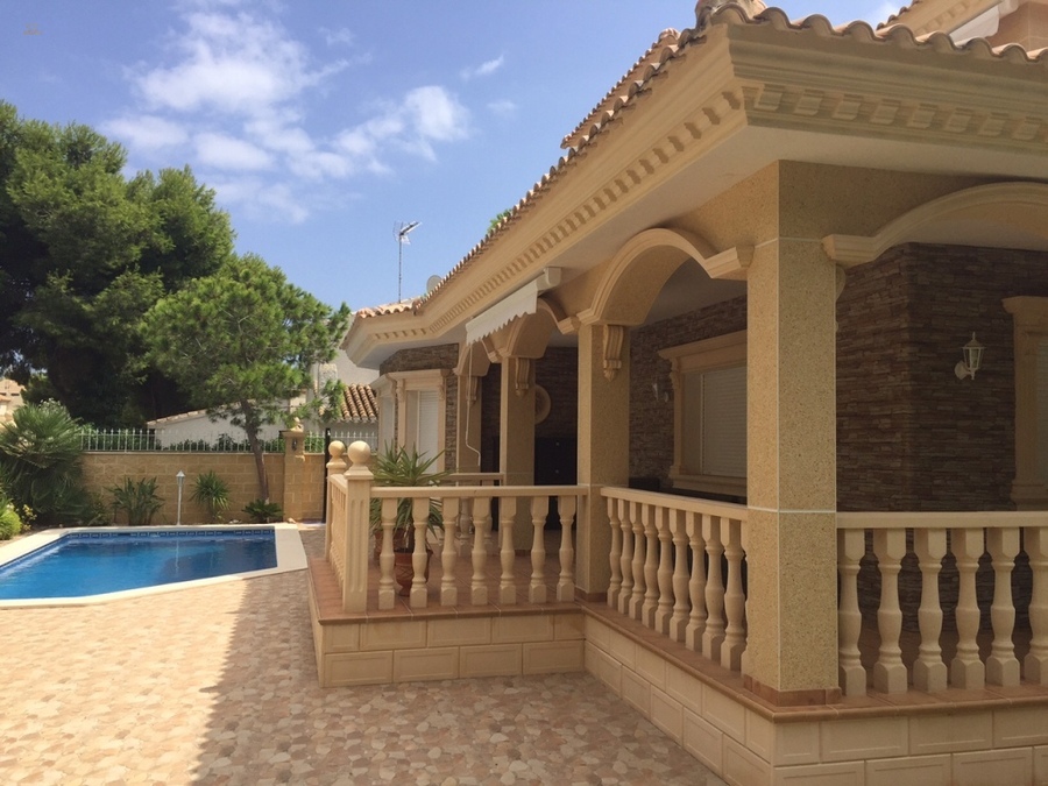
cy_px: 393
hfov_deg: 61.7
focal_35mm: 29
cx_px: 524
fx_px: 878
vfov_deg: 48.2
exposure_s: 1/2639
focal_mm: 4.15
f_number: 2.2
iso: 32
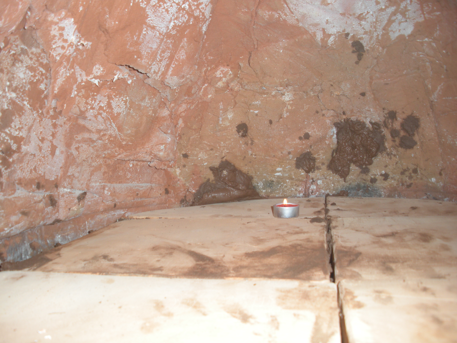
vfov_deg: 39.7
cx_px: 228
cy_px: 172
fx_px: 475
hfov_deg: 51.4
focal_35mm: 36
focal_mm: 6.3
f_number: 3.5
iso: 64
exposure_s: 1/60
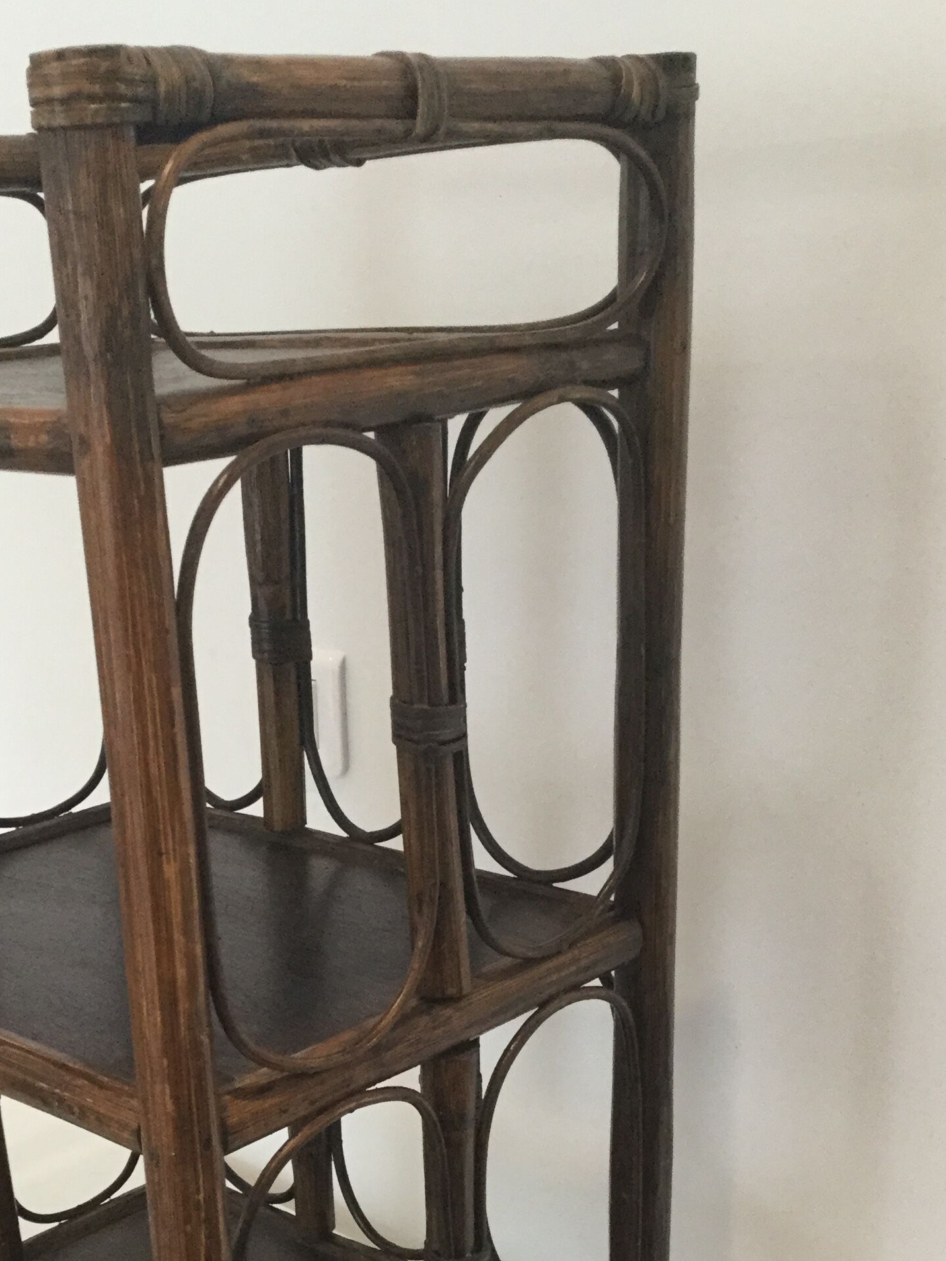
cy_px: 1005
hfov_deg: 27.2
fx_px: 1931
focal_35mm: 53
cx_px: 247
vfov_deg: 35.0
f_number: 2.4
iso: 125
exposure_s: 1/33
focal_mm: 3.3
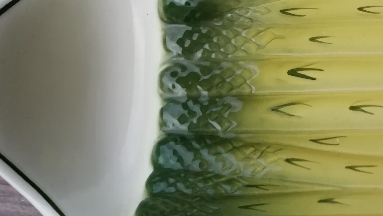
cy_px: 55
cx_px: 338
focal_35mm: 59
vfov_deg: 20.2
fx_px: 599
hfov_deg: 33.7
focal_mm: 3.21
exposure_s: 1/306
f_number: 2.2
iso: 50
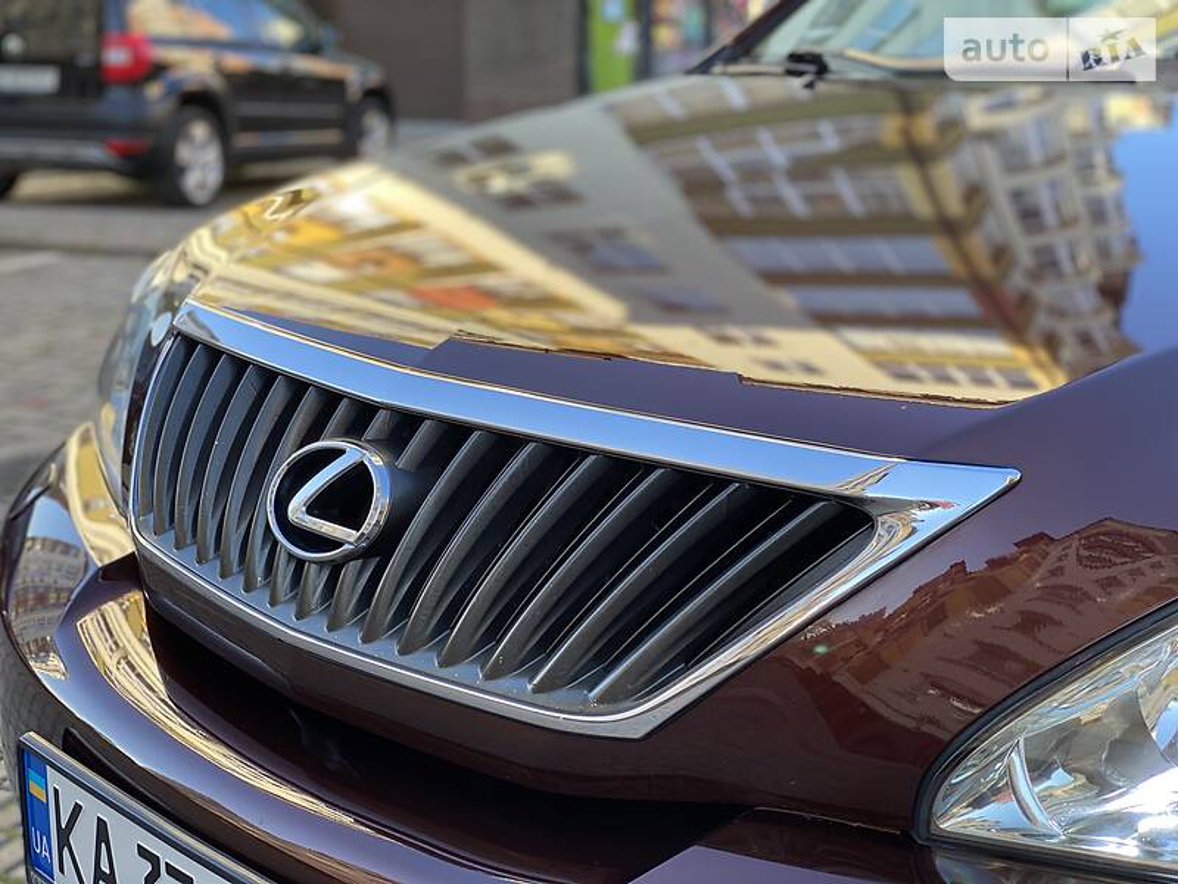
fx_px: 1770
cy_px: 442
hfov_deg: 36.8
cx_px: 589
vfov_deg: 28.0
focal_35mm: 52
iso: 20
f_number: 2
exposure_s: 1/122
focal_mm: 6
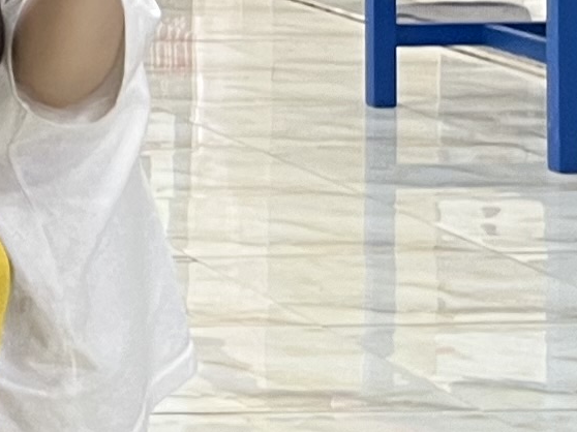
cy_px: -275
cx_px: -905
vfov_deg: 7.7
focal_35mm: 188
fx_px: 3132
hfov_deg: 9.2
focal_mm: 5.7
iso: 100
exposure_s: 1/50
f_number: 1.5
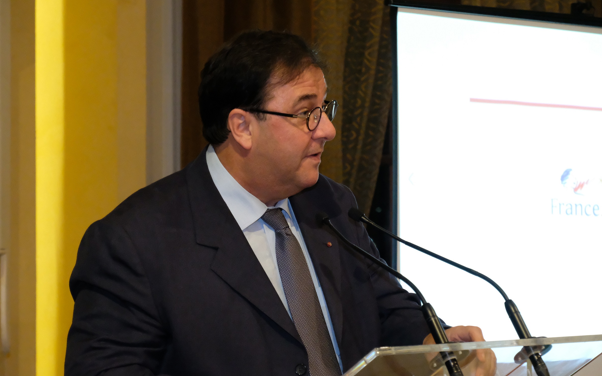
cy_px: 193
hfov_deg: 19.3
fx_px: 1772
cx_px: 301
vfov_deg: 12.1
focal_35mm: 108
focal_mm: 70.2
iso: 12800
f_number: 6.4
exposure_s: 1/125
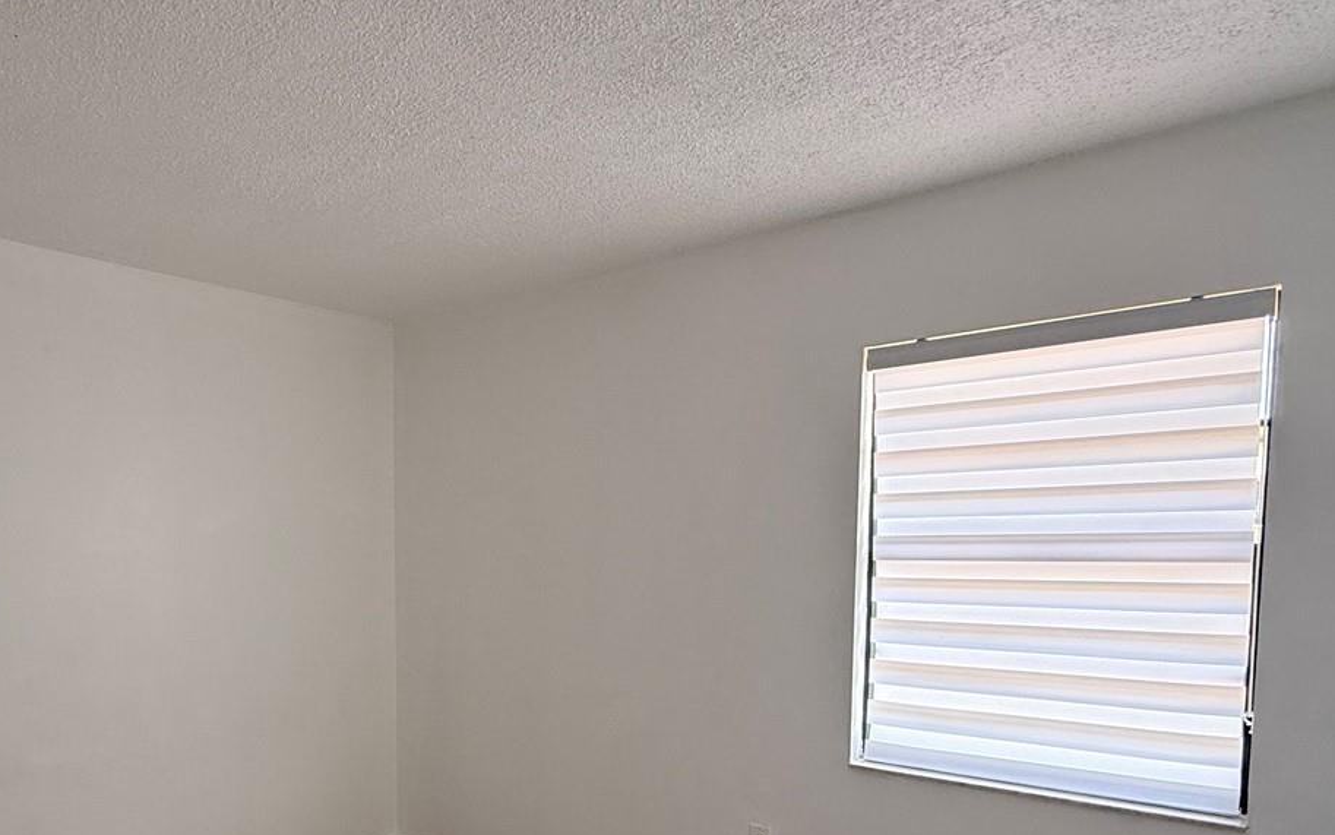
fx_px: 946
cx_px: 408
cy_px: 608
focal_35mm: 26
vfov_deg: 46.2
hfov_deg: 67.7
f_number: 2.2
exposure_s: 1/99
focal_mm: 2.22
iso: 125
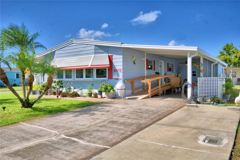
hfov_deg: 61.9
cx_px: 120
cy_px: 80
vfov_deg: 43.6
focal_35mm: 30
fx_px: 200
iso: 100
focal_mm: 20
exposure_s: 1/1000
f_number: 5.6
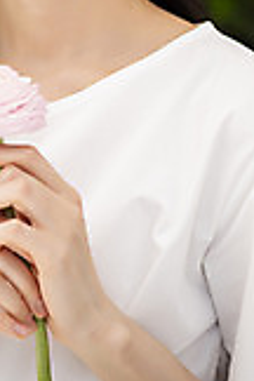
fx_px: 2751
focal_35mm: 260
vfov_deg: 7.9
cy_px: -45
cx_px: 29
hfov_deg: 5.3
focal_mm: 105
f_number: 4
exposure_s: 1/400
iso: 100
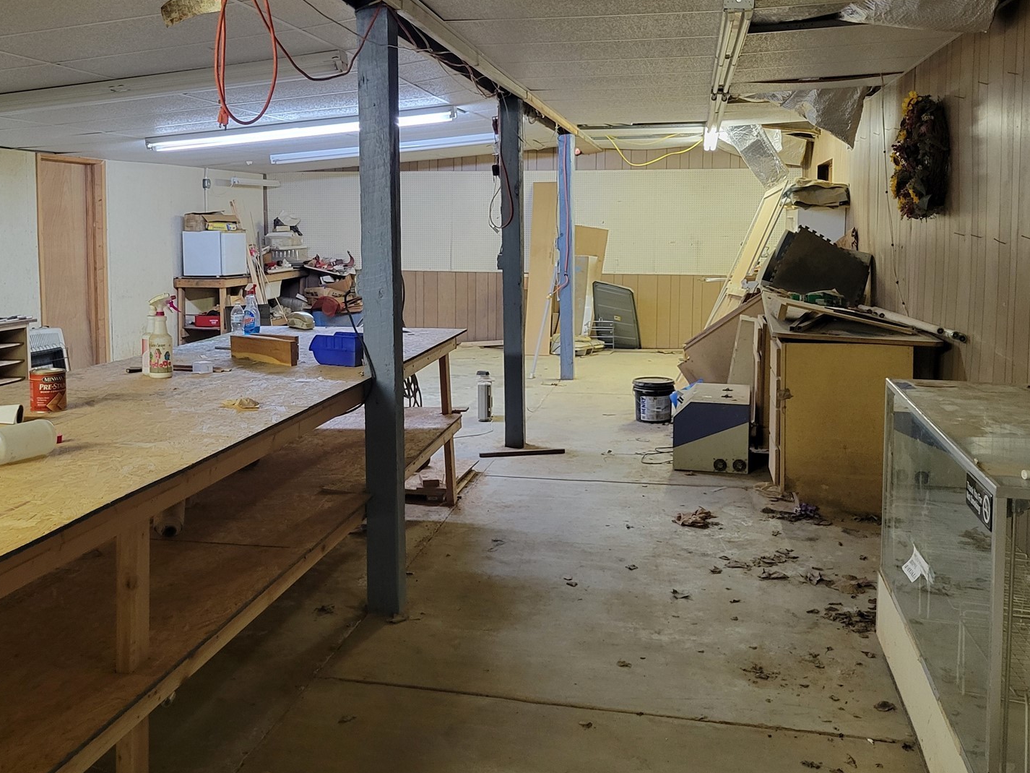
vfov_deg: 40.6
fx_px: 1042
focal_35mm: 35
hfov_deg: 52.5
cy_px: 333
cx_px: 446
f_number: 1.8
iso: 320
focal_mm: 5.4
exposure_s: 1/40
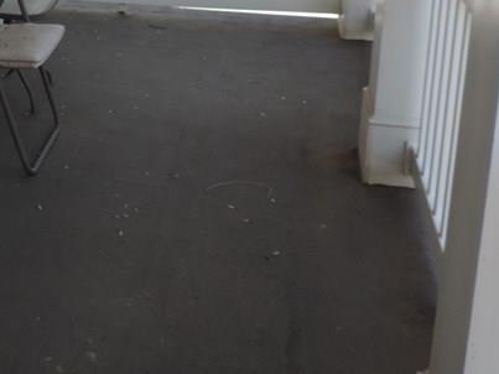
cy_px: -10
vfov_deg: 22.9
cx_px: -10
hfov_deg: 29.4
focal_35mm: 61
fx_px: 879
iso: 80
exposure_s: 1/400
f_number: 3
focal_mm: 4.3
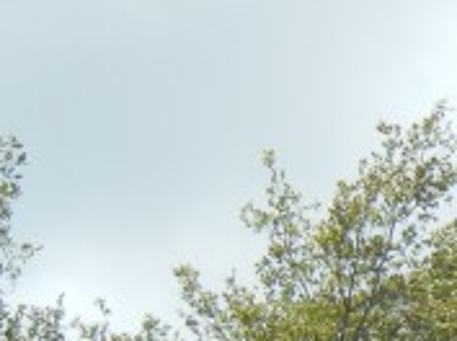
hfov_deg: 7.3
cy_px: 375
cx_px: 870
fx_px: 3439
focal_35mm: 261
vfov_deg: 5.7
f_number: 7.6
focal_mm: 8.1
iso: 160
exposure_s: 1/270
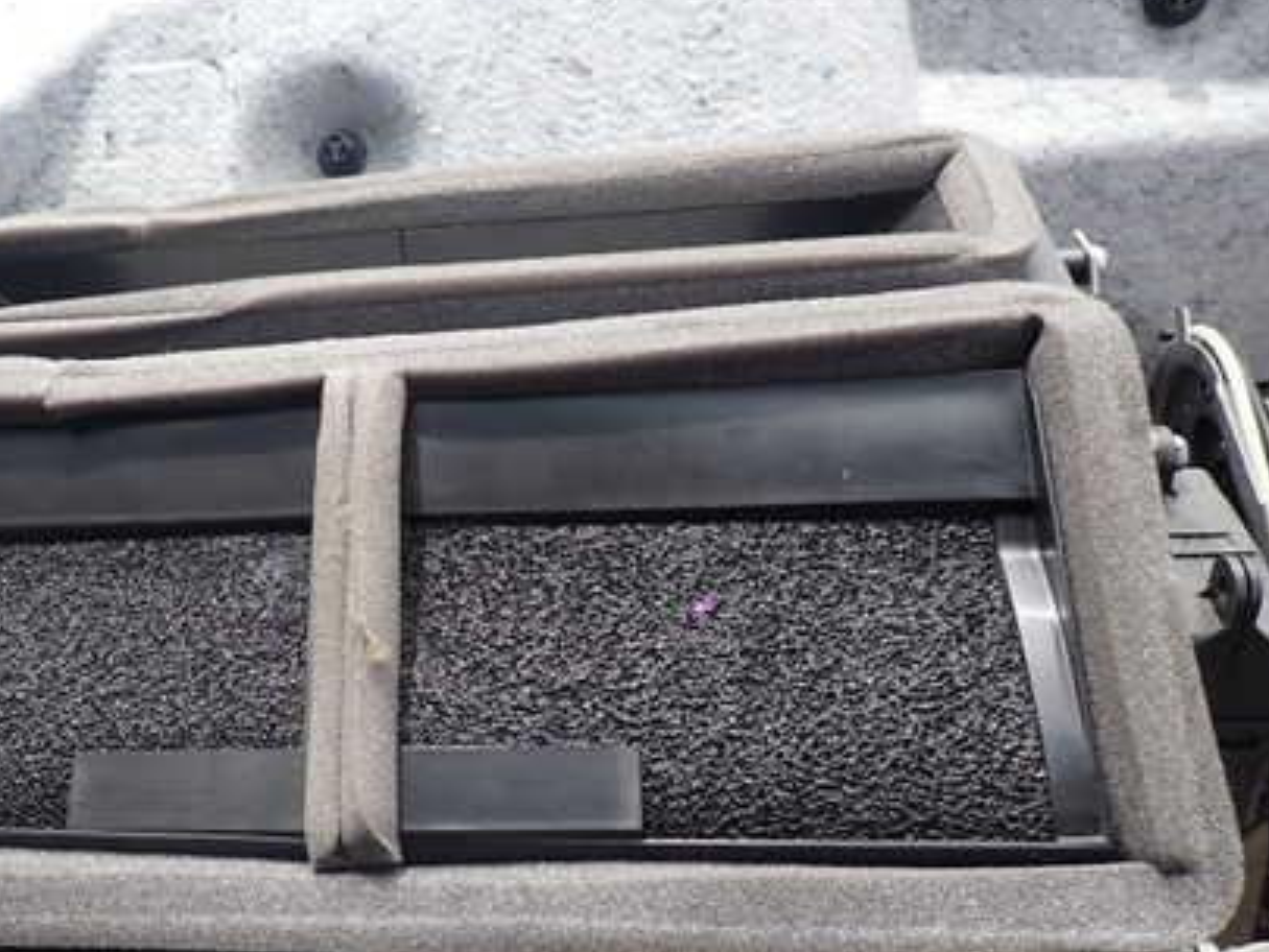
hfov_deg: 48.6
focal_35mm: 37
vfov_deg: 38.7
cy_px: 482
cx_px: 354
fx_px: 1357
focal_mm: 4.5
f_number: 2.8
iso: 100
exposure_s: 1/250
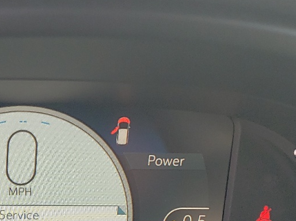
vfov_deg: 17.0
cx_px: -7
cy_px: 293
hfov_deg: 23.1
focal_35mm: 81
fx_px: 692
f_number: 1.5
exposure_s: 1/213
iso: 50
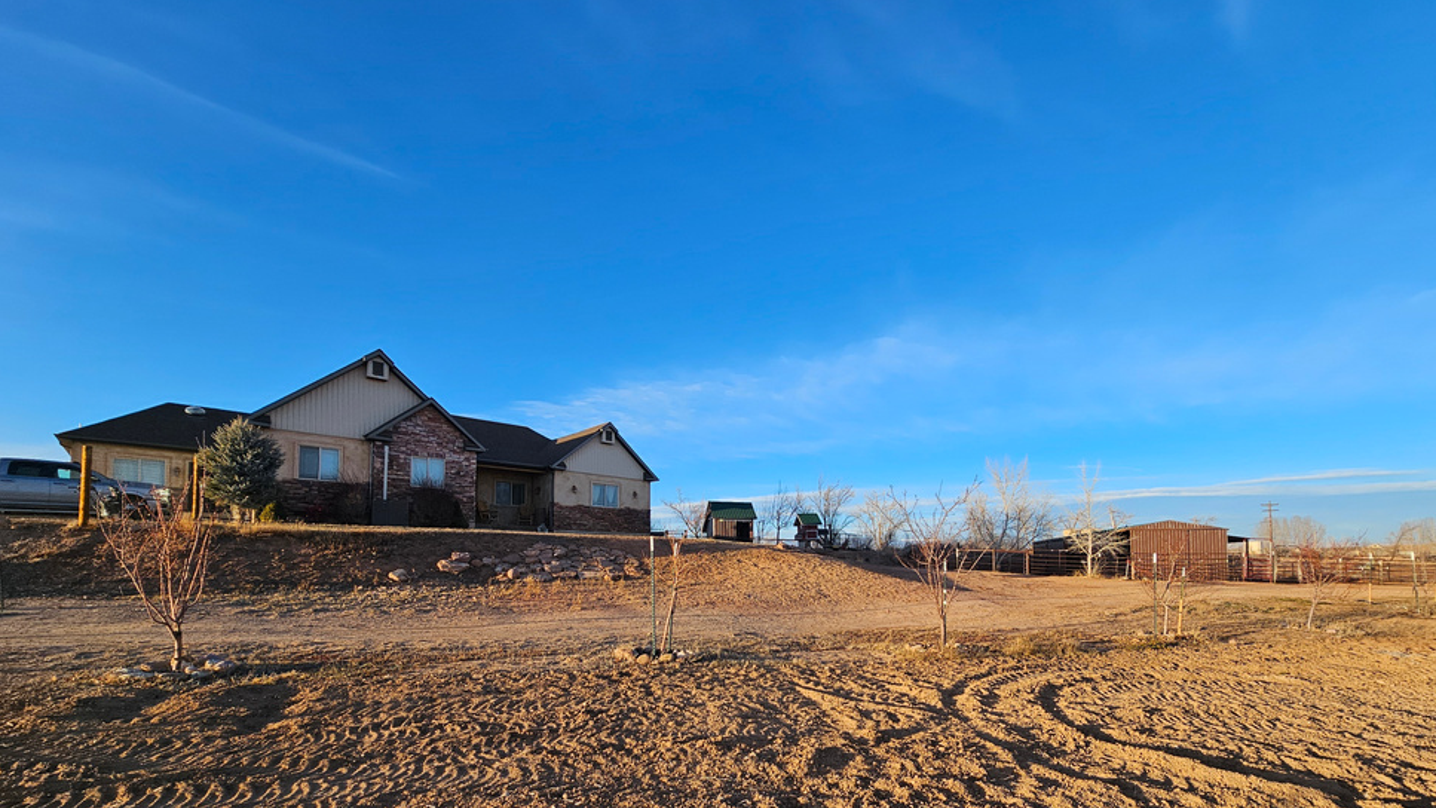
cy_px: 524
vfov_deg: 69.0
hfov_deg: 102.9
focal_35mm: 15
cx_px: 759
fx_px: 571
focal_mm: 2.2
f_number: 2.2
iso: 50
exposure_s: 1/970
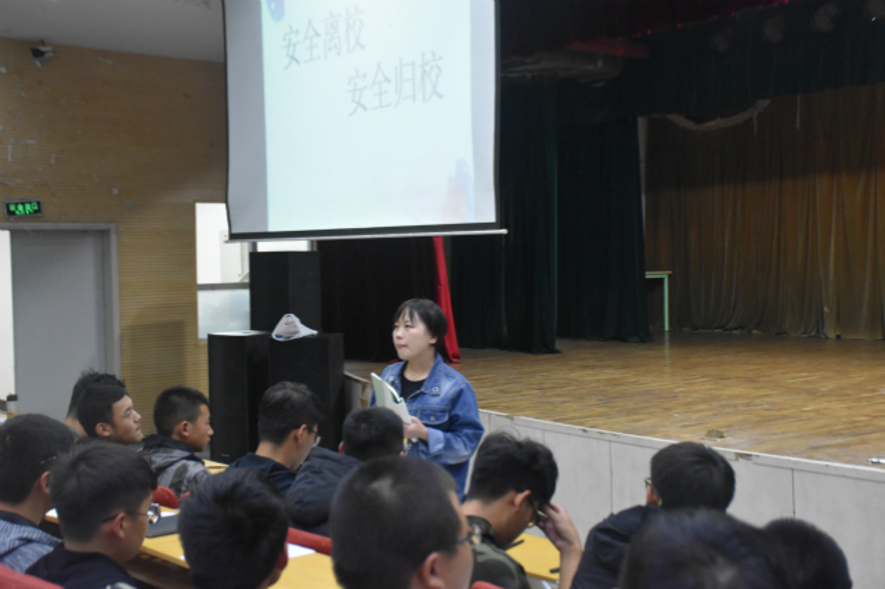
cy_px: 294
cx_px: 442
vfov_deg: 26.5
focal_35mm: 51
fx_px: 1253
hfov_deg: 38.9
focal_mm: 34
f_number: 4.2
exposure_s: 1/60
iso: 3600
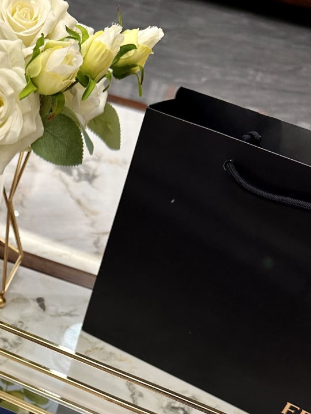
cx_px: 2
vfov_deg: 37.1
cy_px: 374
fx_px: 575
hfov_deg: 28.5
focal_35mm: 48
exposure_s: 1/100
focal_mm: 6.86
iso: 125
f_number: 1.78
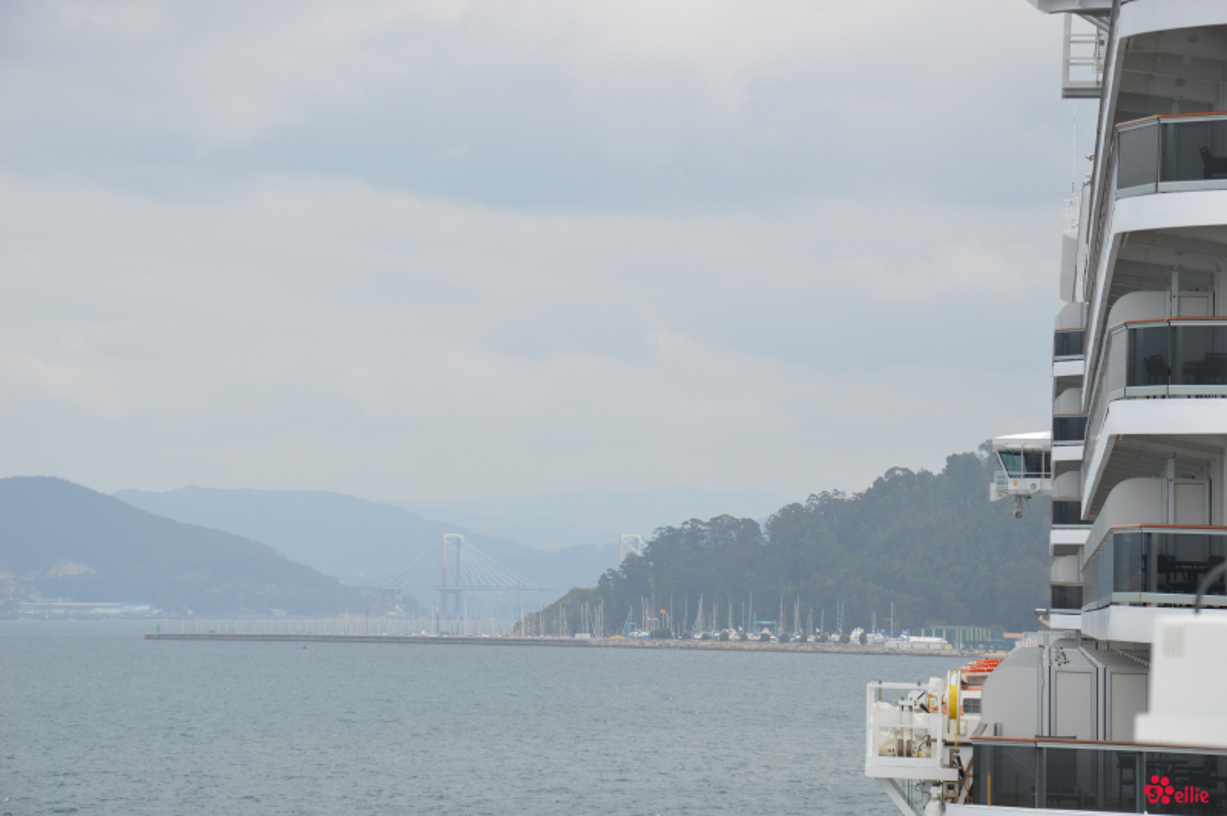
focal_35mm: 147
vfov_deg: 9.3
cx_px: 614
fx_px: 5006
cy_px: 408
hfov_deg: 14.0
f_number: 8
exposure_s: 1/250
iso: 100
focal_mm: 98
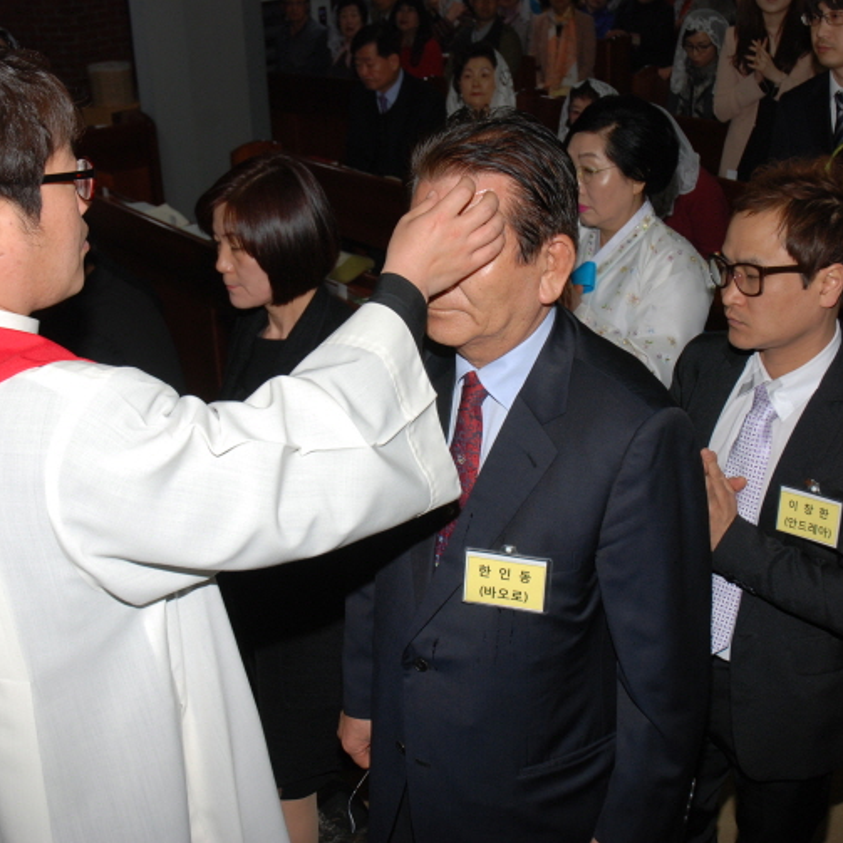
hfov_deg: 33.0
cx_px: 433
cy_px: 422
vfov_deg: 33.0
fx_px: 1423
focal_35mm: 52
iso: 200
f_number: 7.1
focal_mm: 27
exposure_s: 1/60
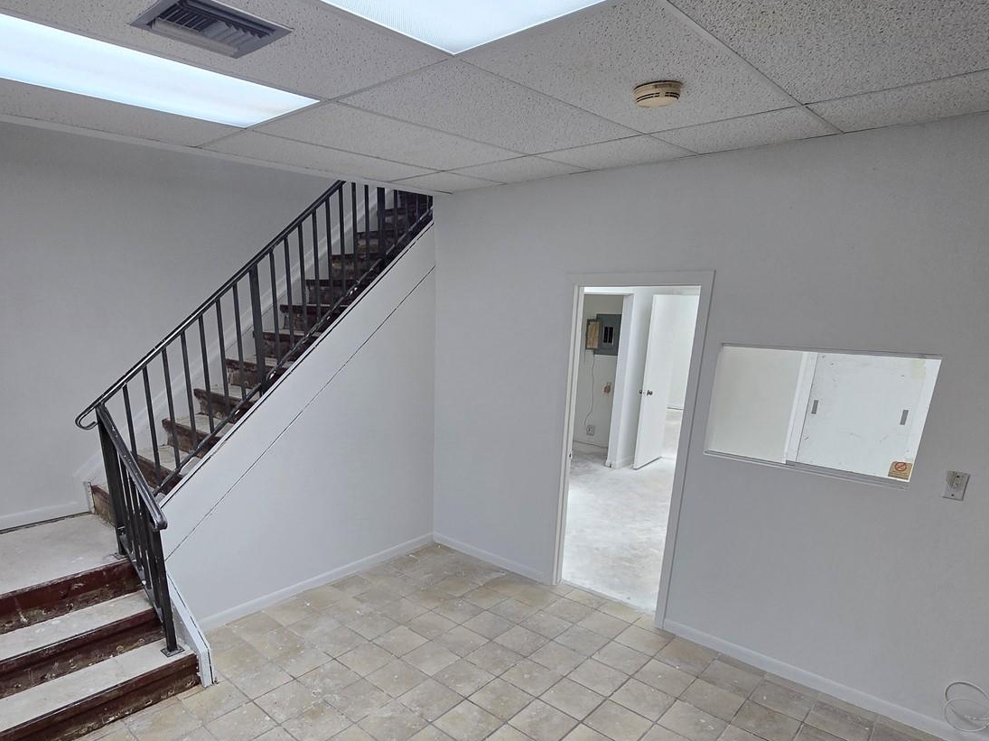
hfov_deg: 84.3
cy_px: 505
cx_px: 434
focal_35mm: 19
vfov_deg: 66.5
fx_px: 543
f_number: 2.2
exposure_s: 1/60
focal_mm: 2.2
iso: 80
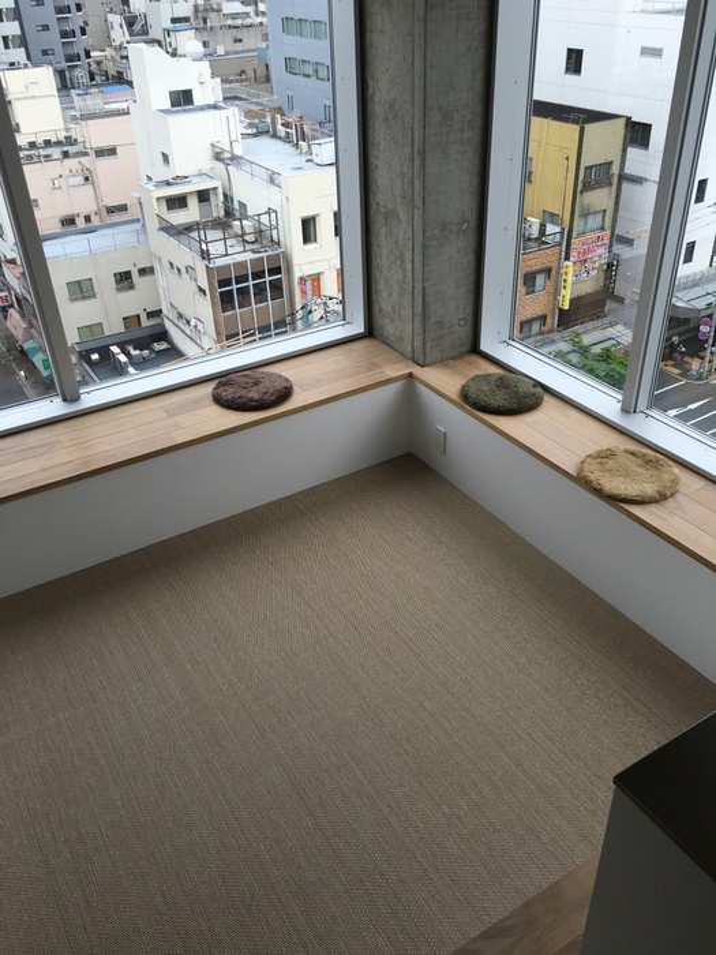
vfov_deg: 61.7
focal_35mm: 29
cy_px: 478
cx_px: 358
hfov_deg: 48.2
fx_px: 800
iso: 25
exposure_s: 1/265
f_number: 2.2
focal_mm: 4.15
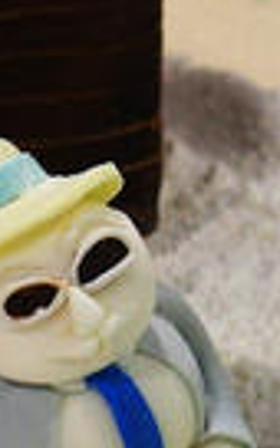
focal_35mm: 581
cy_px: 376
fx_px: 7094
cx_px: 23
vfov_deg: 3.6
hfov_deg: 2.3
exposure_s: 1/100
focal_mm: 35
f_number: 2.8
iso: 400
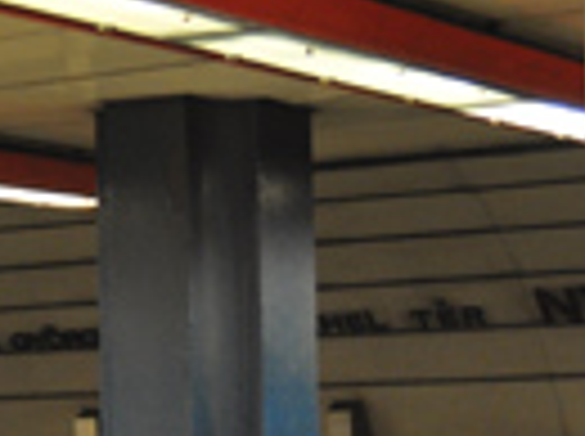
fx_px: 2480
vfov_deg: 10.0
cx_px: -32
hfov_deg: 13.2
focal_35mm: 147
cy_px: 400
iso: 800
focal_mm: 22
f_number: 2.8
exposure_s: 1/30
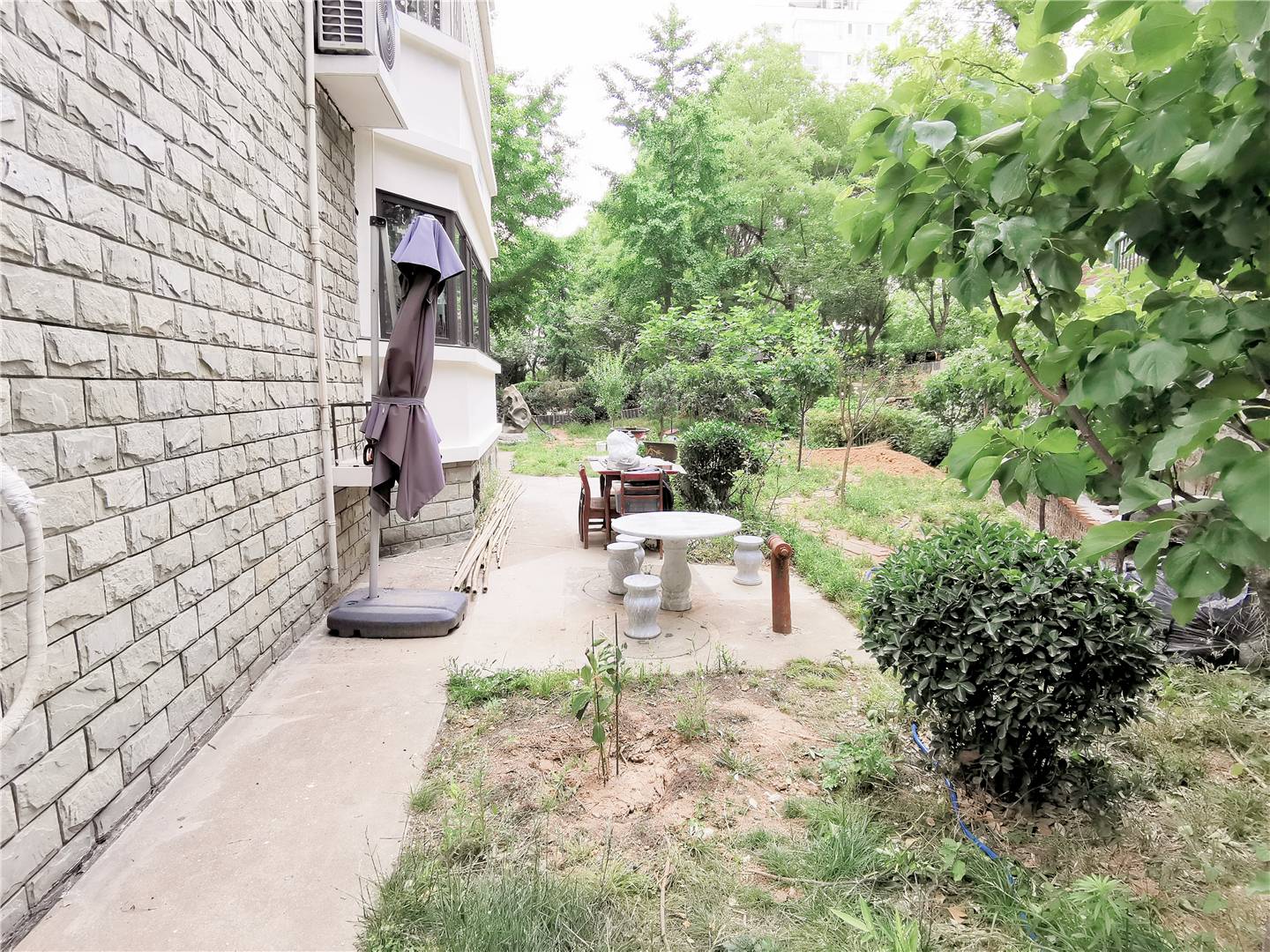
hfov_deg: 91.0
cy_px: 476
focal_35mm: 17
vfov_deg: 74.7
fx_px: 624
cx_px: 635
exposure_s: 1/126
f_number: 2.2
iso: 50
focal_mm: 2.26
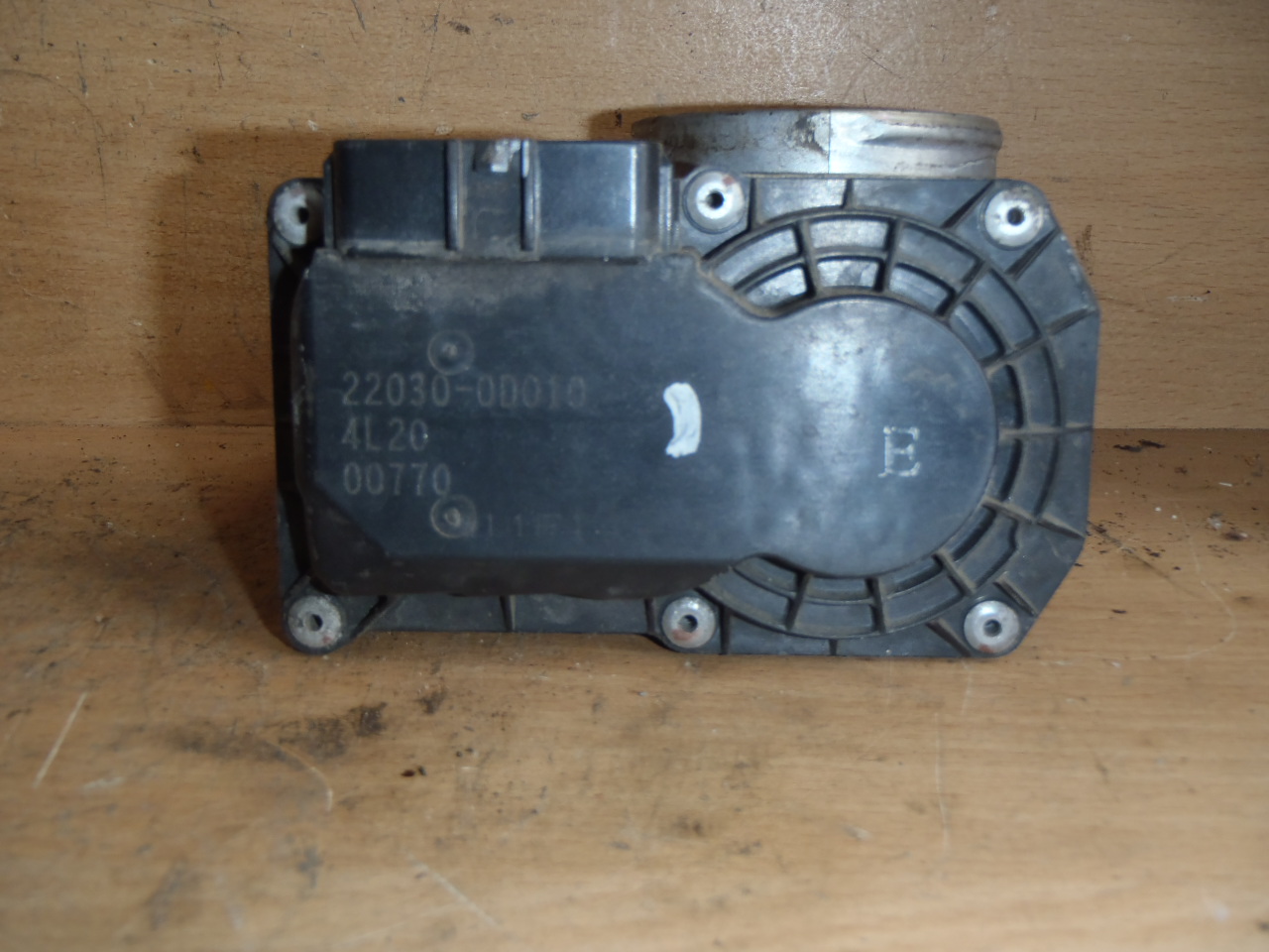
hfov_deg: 49.0
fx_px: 1393
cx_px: 634
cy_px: 476
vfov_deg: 37.7
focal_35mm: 38
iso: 100
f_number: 4.6
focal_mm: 6.83
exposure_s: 1/40
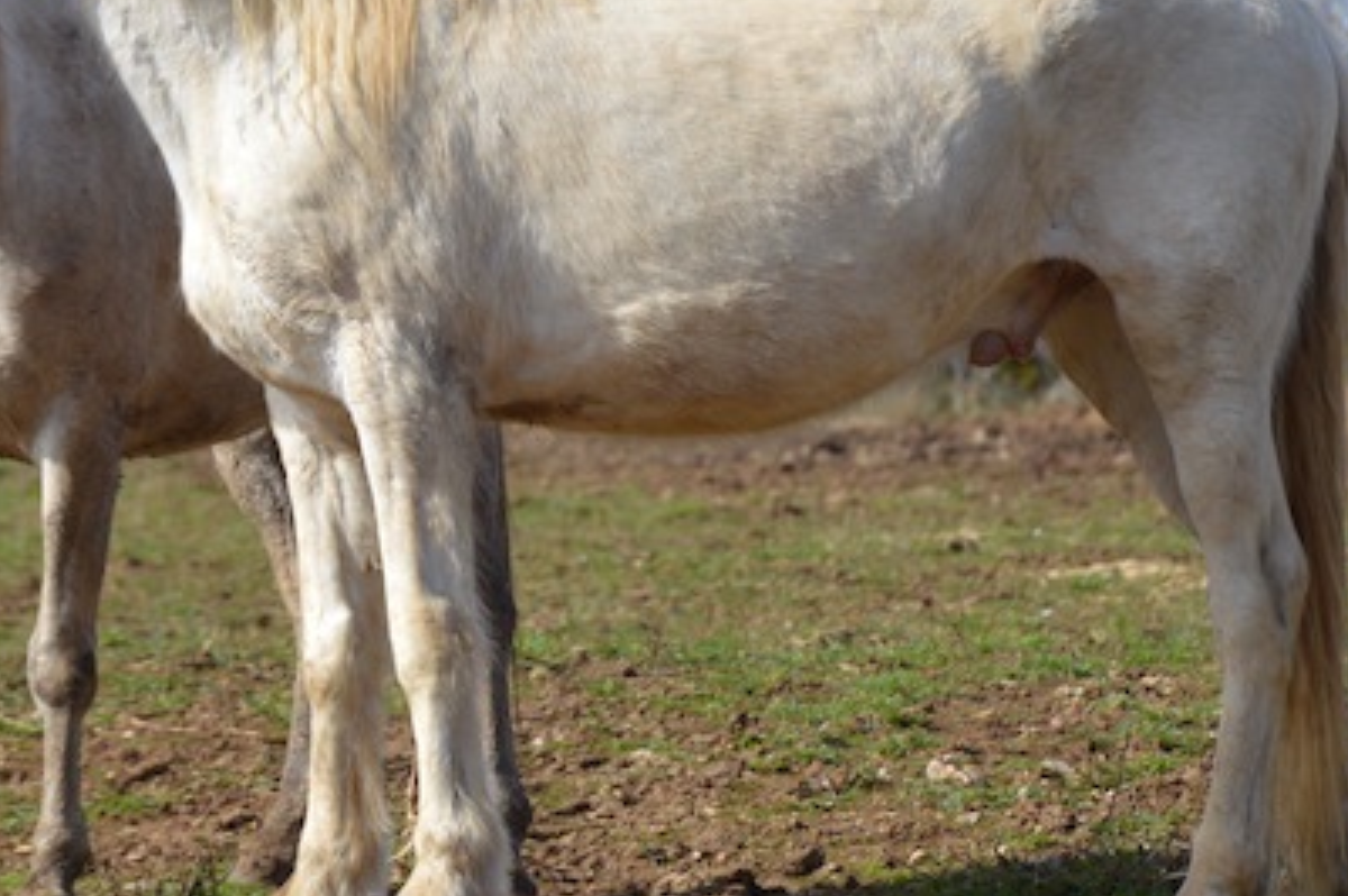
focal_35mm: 465
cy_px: 209
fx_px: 17397
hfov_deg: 4.4
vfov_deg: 3.0
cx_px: 479
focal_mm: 155
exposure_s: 1/500
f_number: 6
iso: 140
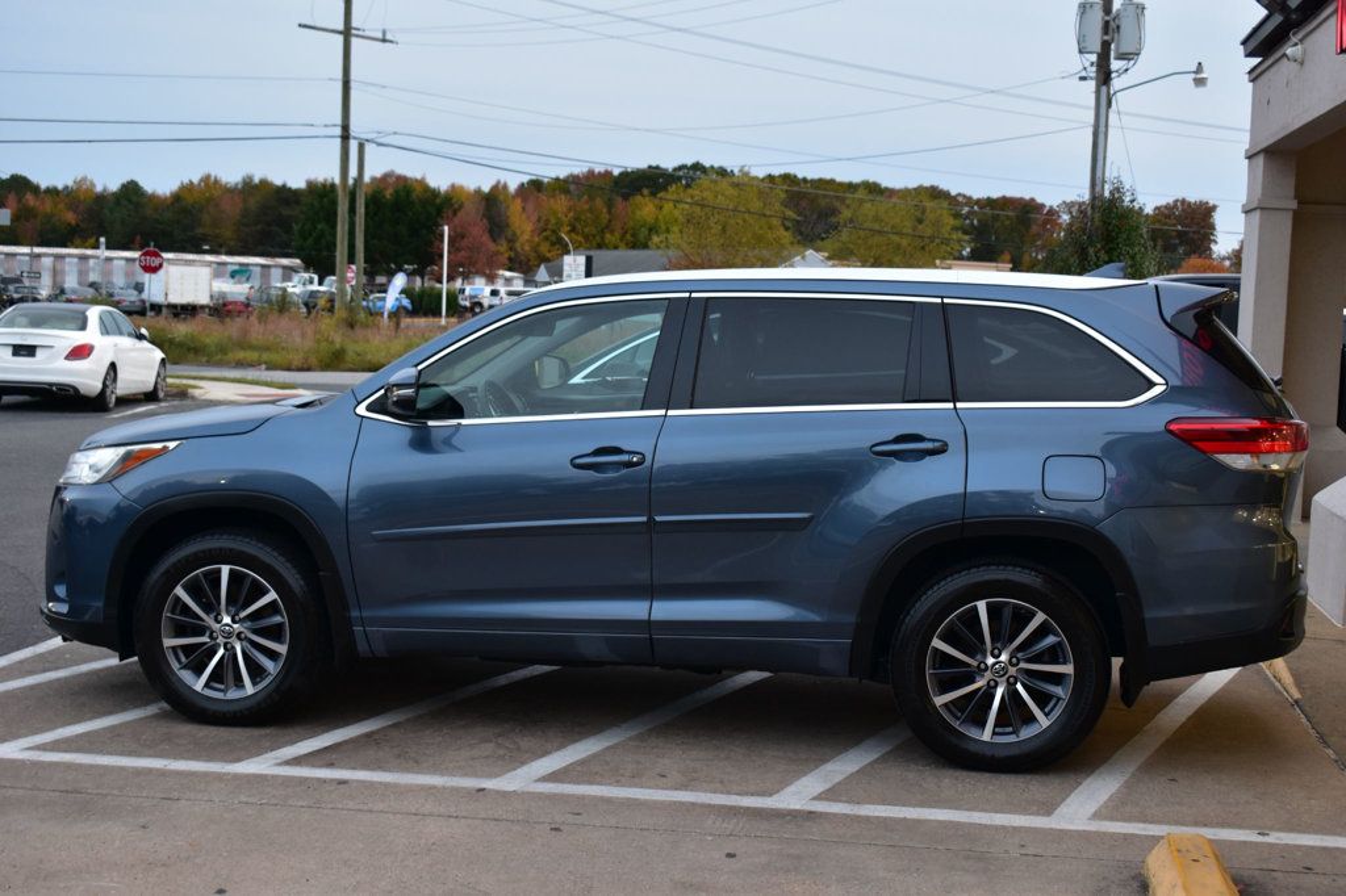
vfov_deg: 28.1
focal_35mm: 48
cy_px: 448
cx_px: 673
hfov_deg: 41.1
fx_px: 1794
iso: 400
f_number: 6.3
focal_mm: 32
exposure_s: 1/15
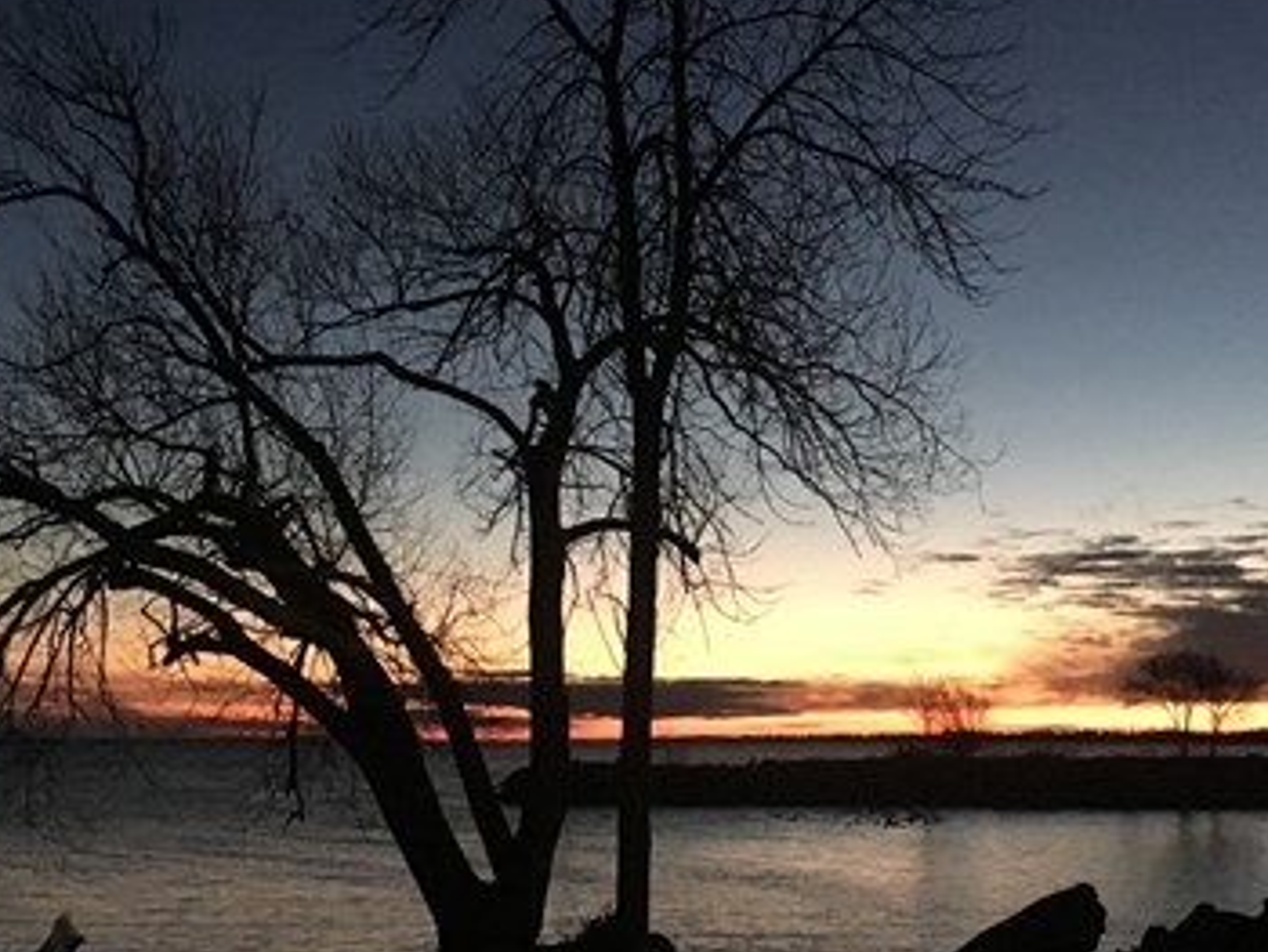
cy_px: 583
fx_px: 1943
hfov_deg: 36.1
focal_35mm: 53
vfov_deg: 27.5
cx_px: 703
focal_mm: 4.15
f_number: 2.2
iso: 500
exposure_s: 1/15
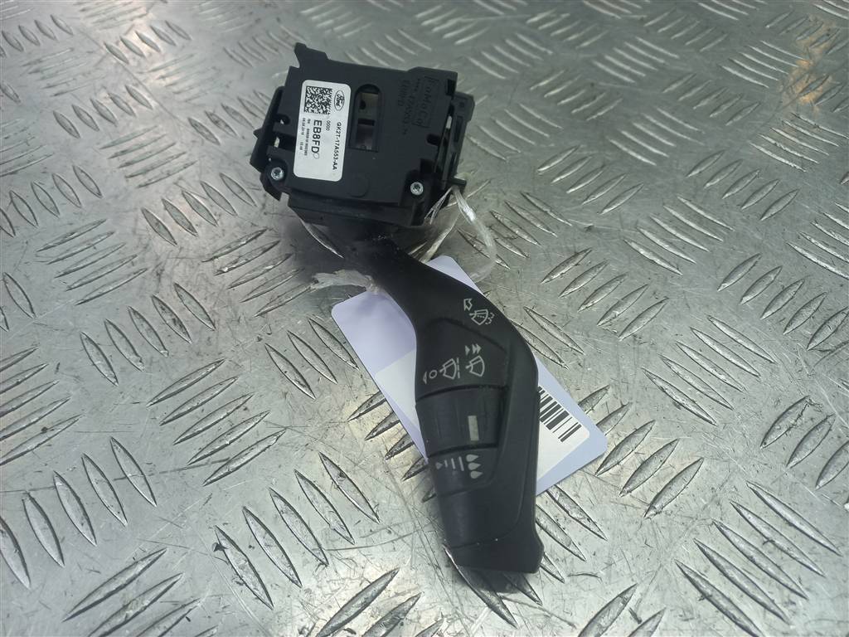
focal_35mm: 25
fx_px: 613
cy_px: 318
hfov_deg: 69.4
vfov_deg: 54.9
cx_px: 424
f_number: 1.8
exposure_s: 1/50
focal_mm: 4.6
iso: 50
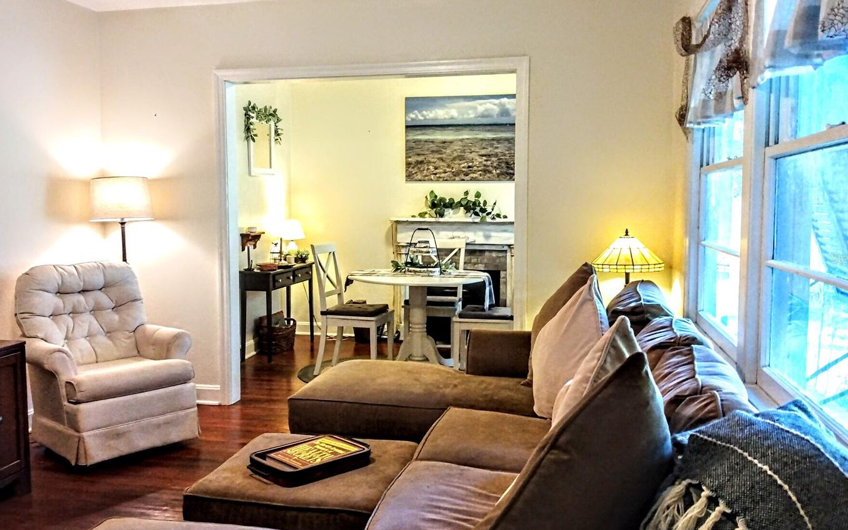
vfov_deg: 49.3
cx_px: 390
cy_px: 258
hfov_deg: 72.4
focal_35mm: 25
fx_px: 578
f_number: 2
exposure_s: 1/30
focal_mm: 3.54
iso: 403
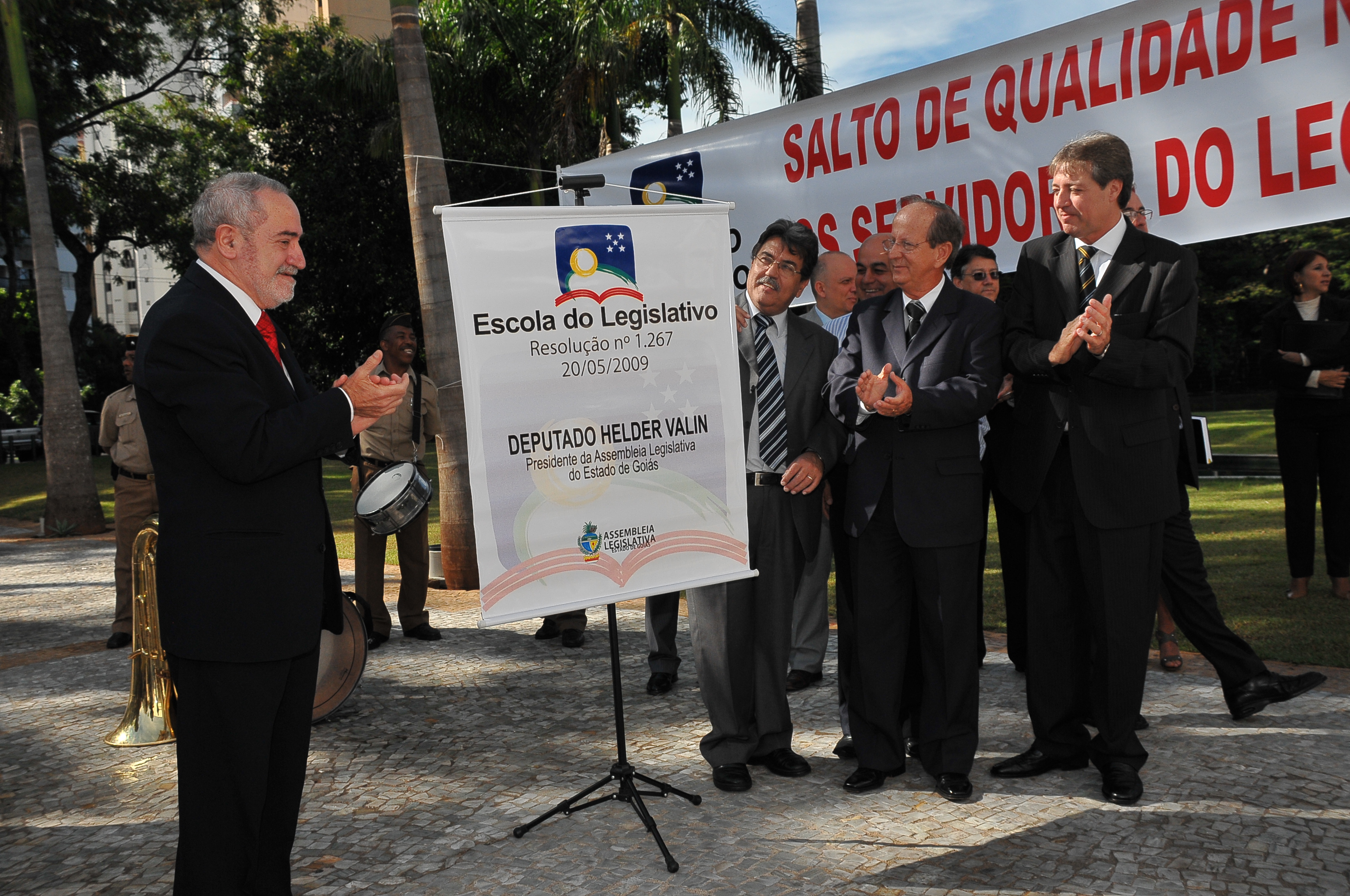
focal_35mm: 33
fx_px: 1236
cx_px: 675
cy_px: 448
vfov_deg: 39.9
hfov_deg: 57.3
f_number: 5.6
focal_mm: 22
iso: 400
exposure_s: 1/2000
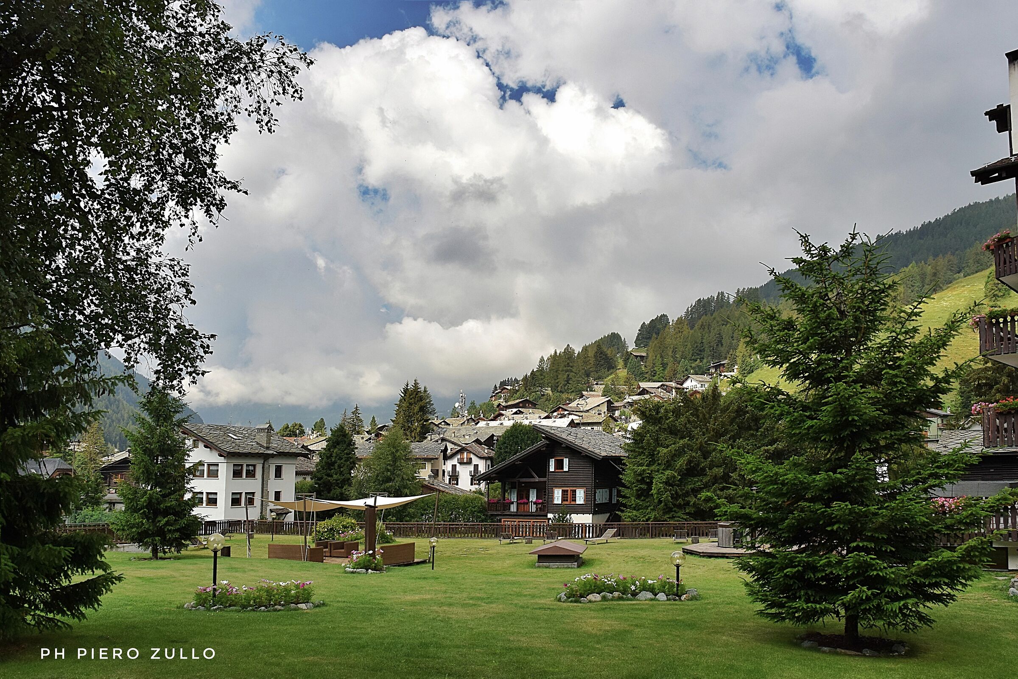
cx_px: 509
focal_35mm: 27
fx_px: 763
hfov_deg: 67.4
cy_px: 340
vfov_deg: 47.9
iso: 400
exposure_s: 1/400
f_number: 11
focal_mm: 18
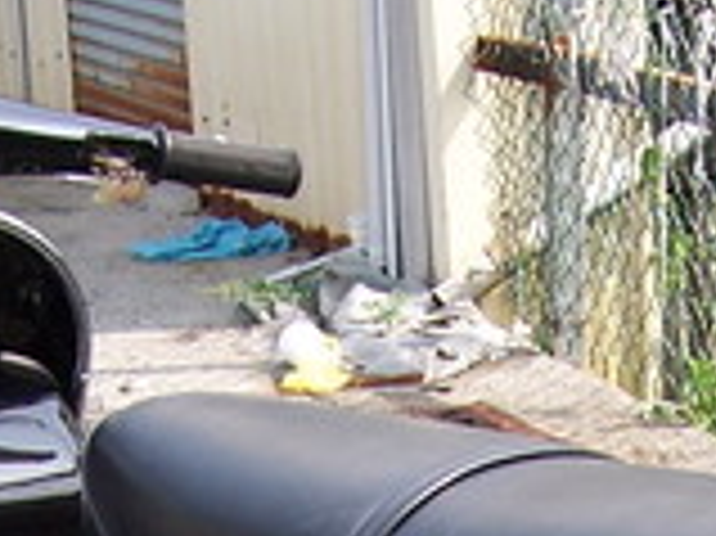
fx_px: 2749
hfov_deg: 14.8
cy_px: 865
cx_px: 455
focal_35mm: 133
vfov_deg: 10.6
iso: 80
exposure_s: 1/350
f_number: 3.4
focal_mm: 5.5
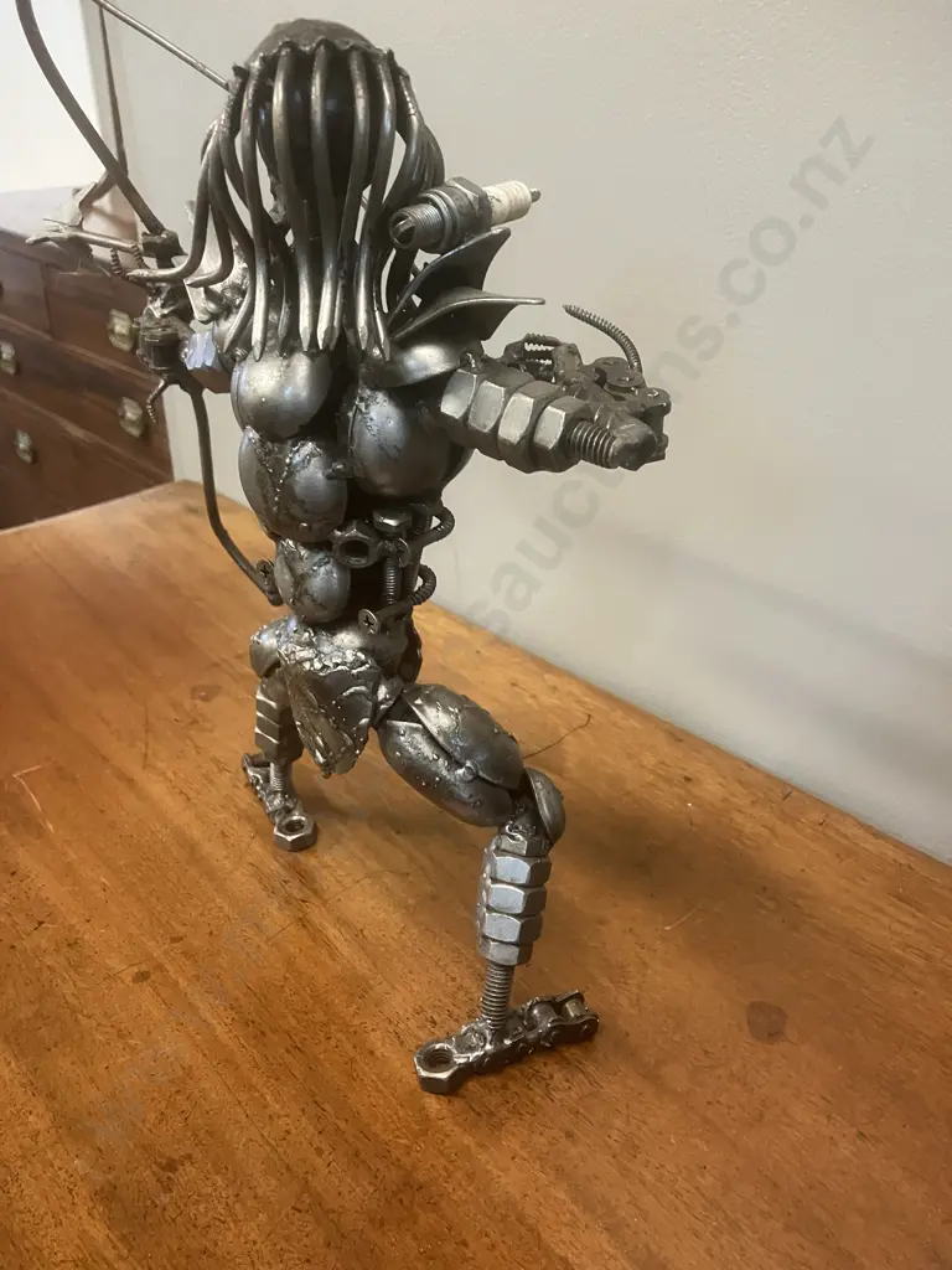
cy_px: 635
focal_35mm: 28
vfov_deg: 63.4
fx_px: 1027
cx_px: 476
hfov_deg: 49.7
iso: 320
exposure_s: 1/50
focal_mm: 3.99
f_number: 1.8
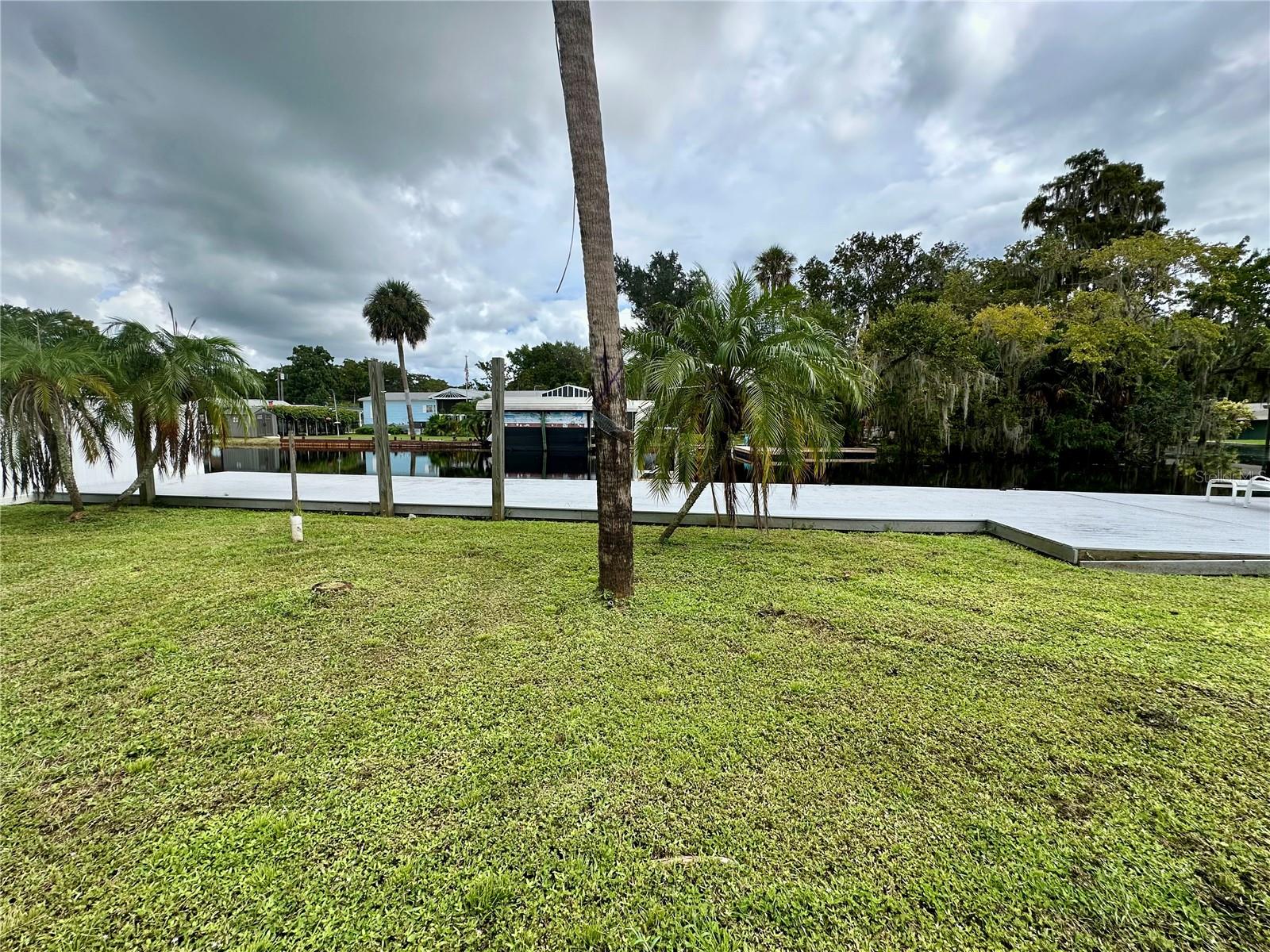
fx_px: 514
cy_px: 476
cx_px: 635
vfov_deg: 85.7
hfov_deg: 102.1
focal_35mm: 14
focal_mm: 2.22
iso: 40
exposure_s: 1/963
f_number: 2.2
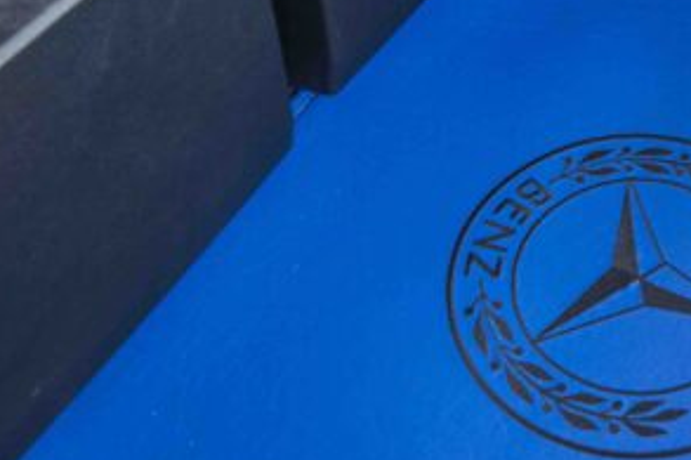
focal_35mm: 56
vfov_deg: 23.8
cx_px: 733
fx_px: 1074
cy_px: 88
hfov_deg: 32.1
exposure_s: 1/40
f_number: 4
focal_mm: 16
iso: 640
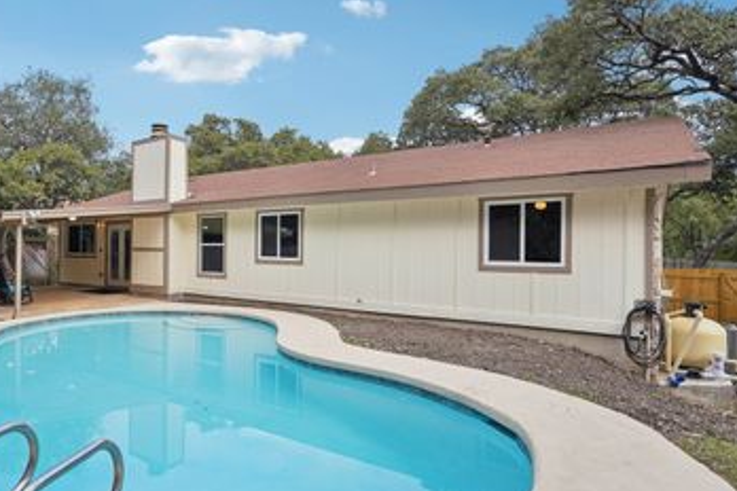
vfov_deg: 53.7
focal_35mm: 24
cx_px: 263
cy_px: 249
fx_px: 486
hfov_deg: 72.7
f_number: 8
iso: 100
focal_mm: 16.5
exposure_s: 1/320
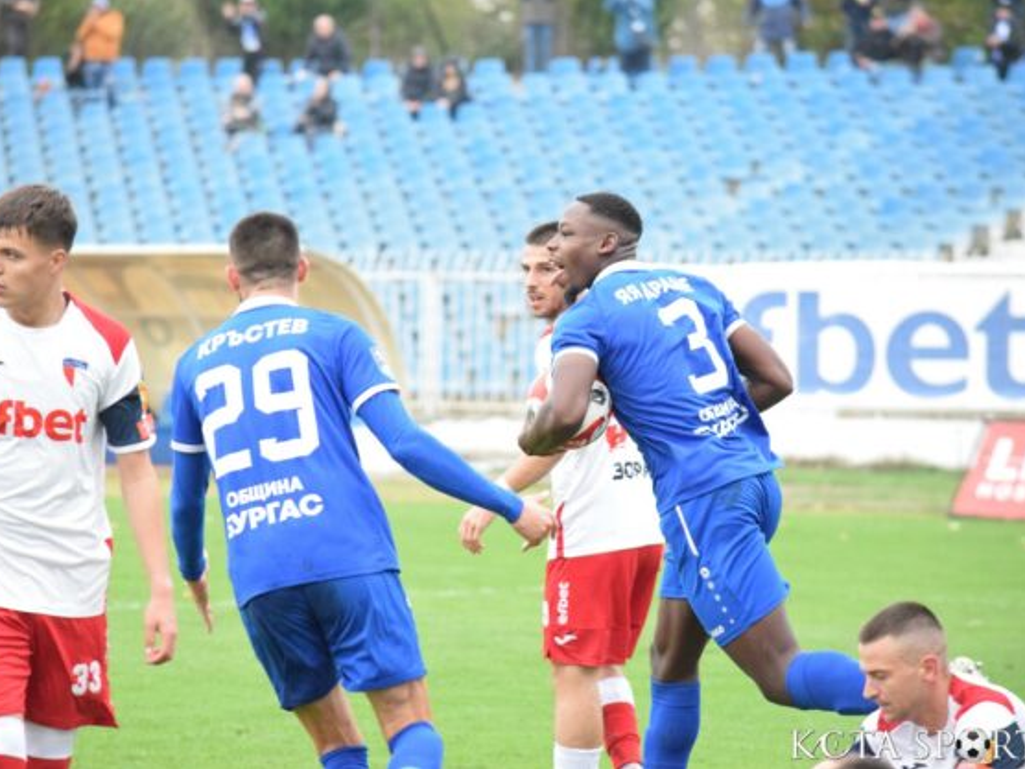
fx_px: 7981
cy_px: 384
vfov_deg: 5.5
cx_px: 466
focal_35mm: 270
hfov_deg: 7.3
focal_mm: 165
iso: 6400
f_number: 5
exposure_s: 1/1000
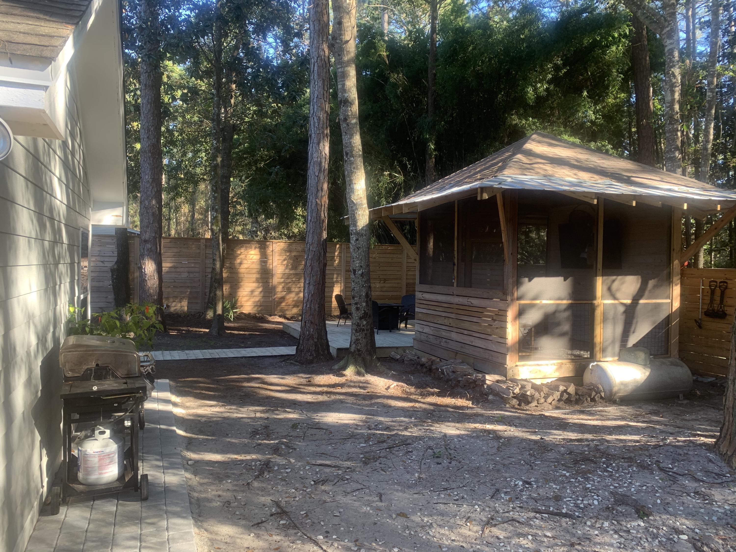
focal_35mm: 26
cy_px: 276
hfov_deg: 67.3
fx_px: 553
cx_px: 368
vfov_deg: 53.1
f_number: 1.8
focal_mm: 4.25
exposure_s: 1/122
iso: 50
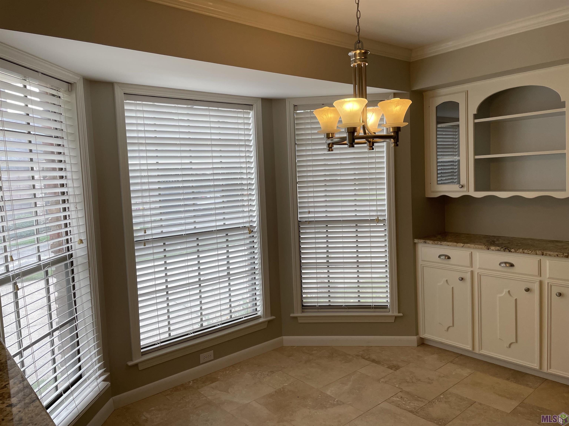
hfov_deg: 67.3
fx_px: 427
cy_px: 213
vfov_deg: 53.1
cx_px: 284
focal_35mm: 26
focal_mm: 4.2
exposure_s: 1/296
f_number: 1.6
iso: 32
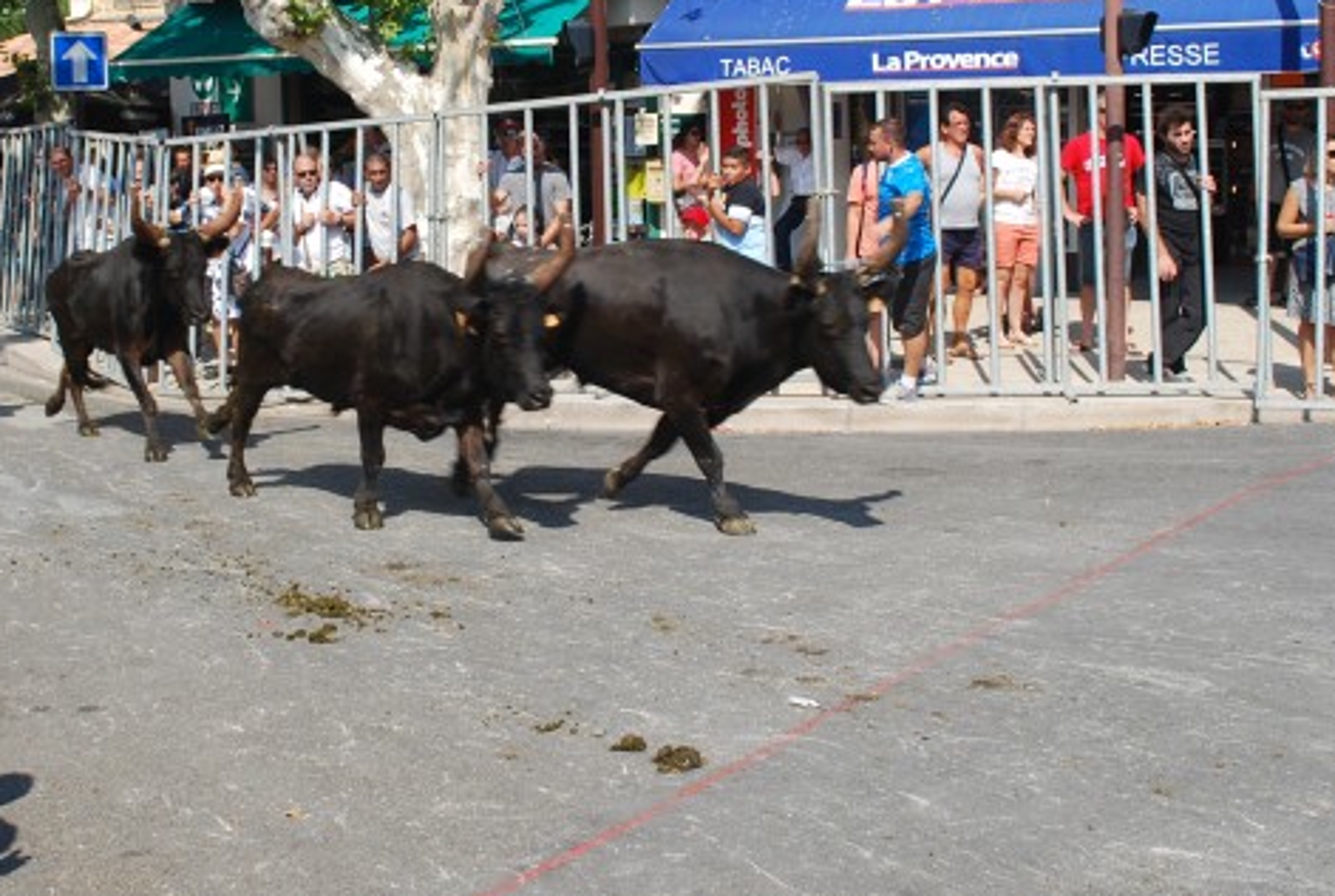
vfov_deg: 26.3
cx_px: 516
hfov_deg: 38.6
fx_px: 1895
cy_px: 248
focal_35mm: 51
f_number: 8
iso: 100
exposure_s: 1/250
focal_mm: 20
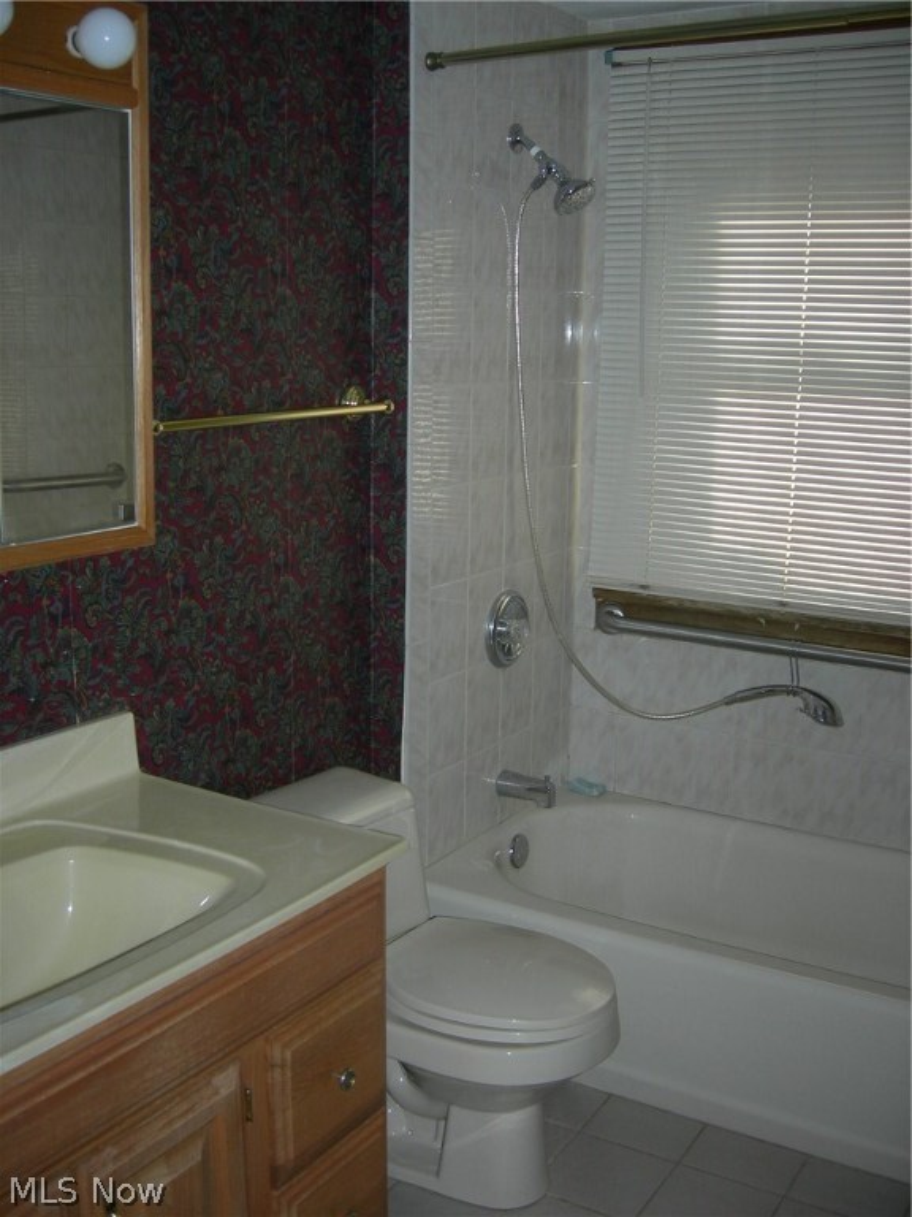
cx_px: 456
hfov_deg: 39.7
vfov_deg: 51.4
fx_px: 1265
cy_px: 608
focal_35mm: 36
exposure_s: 1/60.1
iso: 64
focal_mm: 7.5
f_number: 2.7
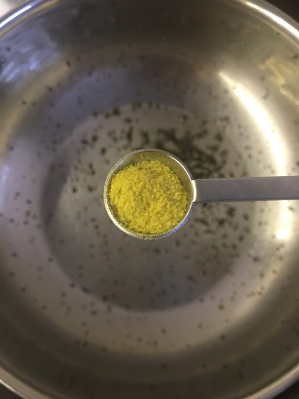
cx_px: 150
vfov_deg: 61.7
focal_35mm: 29
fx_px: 334
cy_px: 200
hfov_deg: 48.2
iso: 100
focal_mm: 4.15
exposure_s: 1/10
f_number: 2.2
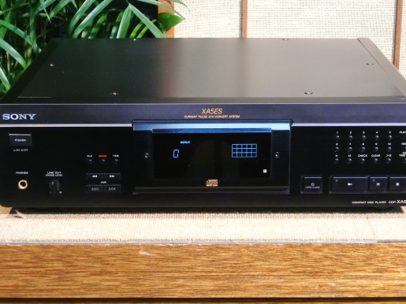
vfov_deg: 18.0
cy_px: 118
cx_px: 208
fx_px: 962
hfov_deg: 23.8
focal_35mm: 82
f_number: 4.1
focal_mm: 11.7
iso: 400
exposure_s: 1/20
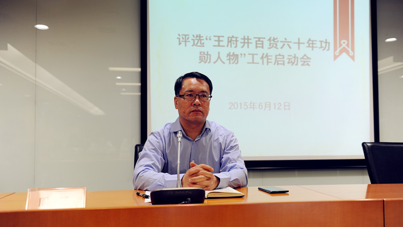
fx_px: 385
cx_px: 203
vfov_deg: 32.8
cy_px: 125
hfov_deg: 55.3
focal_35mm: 36
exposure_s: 1/40
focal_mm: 34
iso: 400
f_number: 3.2
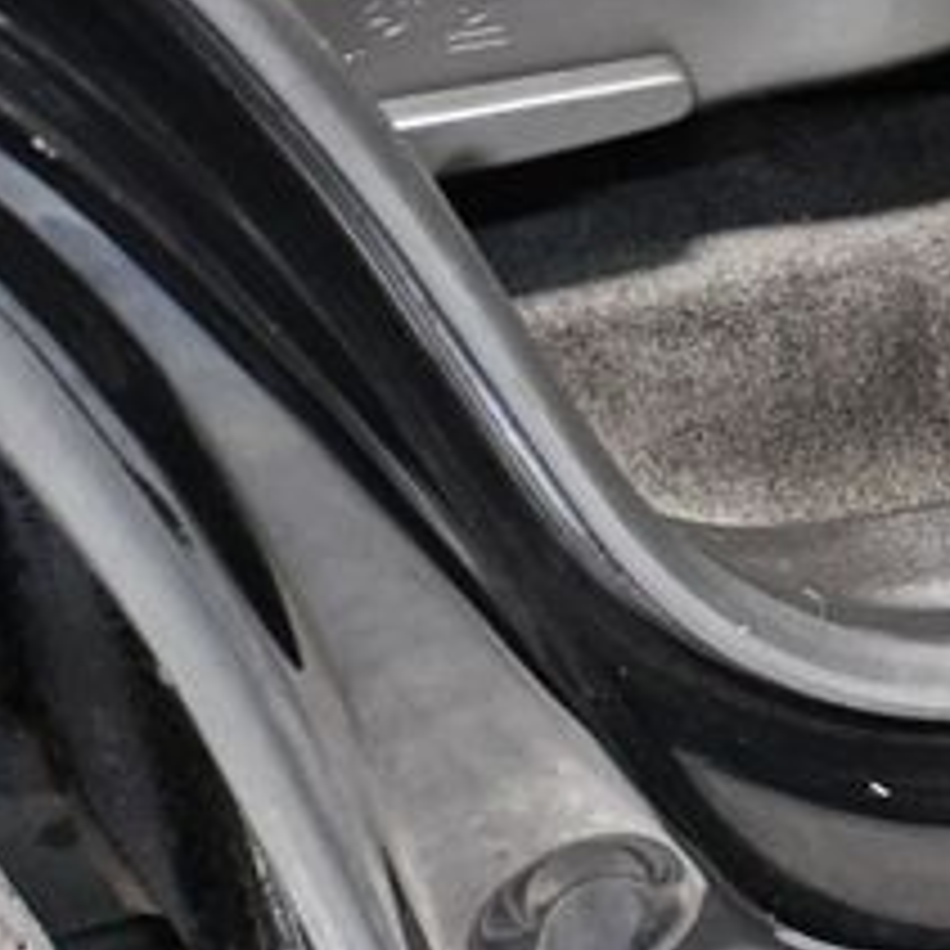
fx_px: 2888
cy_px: 549
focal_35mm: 93
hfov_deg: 18.1
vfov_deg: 18.7
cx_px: 991
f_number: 3.5
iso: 7200
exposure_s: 1/60
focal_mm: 18
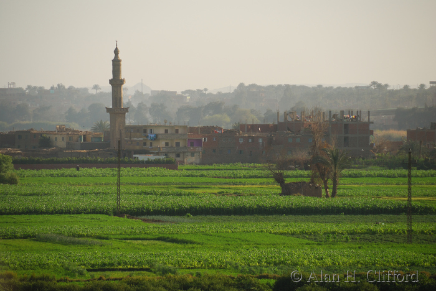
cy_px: 146
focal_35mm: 300
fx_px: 3636
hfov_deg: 6.9
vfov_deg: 4.6
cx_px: 218
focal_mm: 200
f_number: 5.6
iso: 100
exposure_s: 1/320
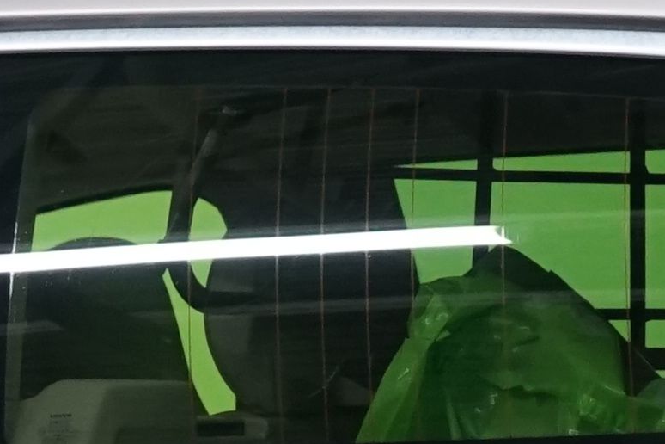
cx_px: -90
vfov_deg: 2.8
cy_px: 805
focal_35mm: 496
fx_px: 9162
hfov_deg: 4.1
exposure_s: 1/50
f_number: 5.6
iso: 1000
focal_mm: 64
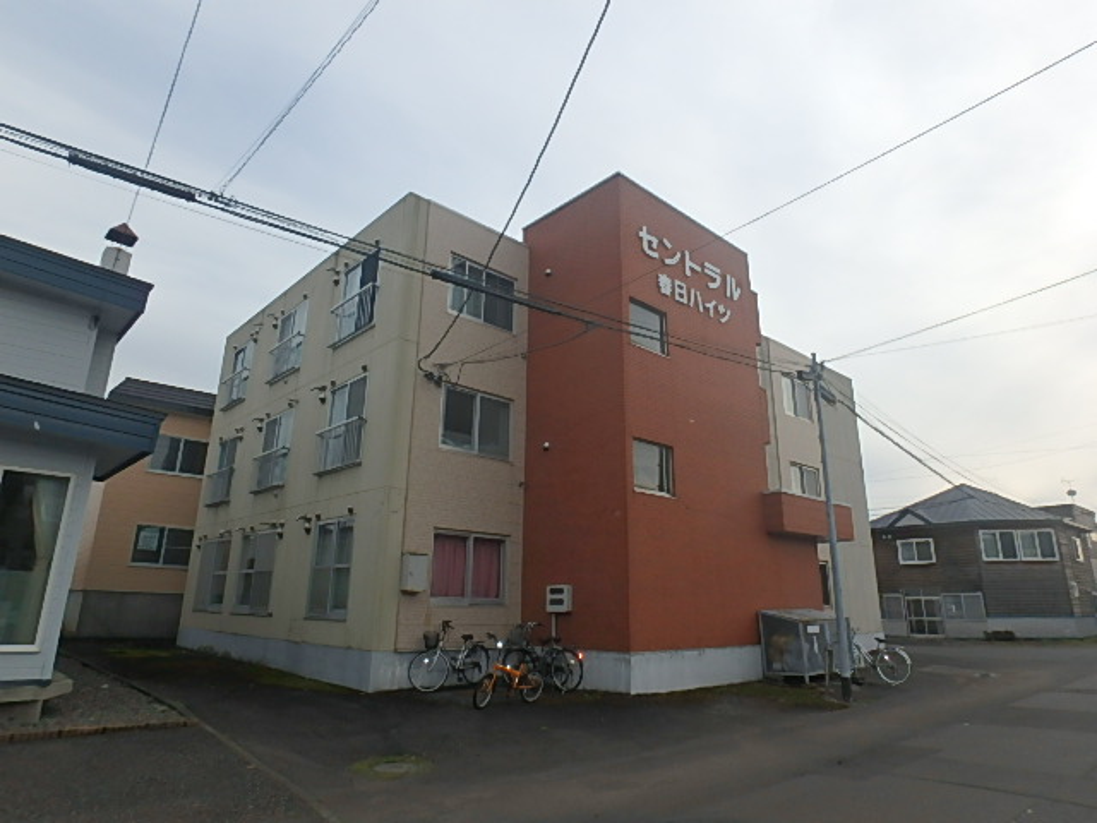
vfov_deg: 63.4
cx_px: 548
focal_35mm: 21
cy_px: 412
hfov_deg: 79.0
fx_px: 666
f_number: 6
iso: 125
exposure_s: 1/400
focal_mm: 3.7
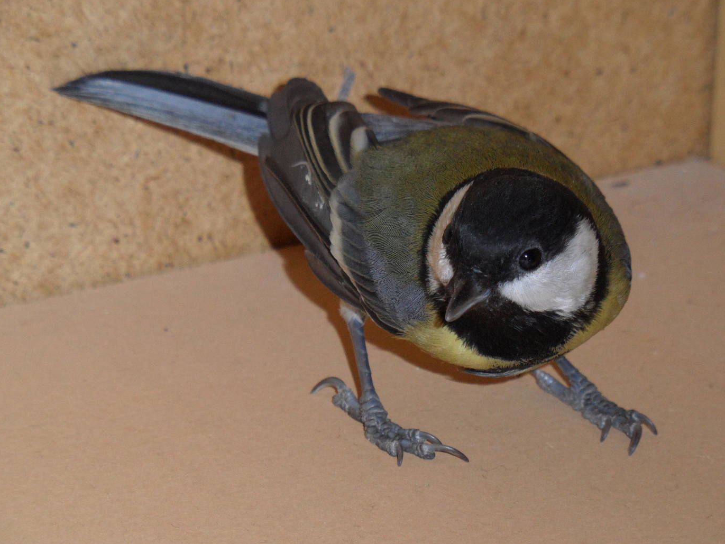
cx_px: 387
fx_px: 4399
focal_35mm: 210
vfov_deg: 7.1
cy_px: 285
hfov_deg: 9.4
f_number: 4.4
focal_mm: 29.7
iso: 200
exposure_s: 1/60
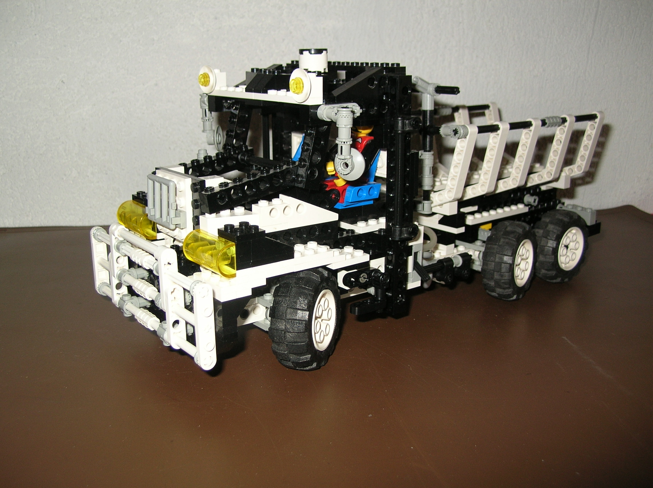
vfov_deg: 39.6
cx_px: 326
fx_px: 679
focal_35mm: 36
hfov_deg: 51.4
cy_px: 244
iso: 50
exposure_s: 1/60.1
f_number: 2.7
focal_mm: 6
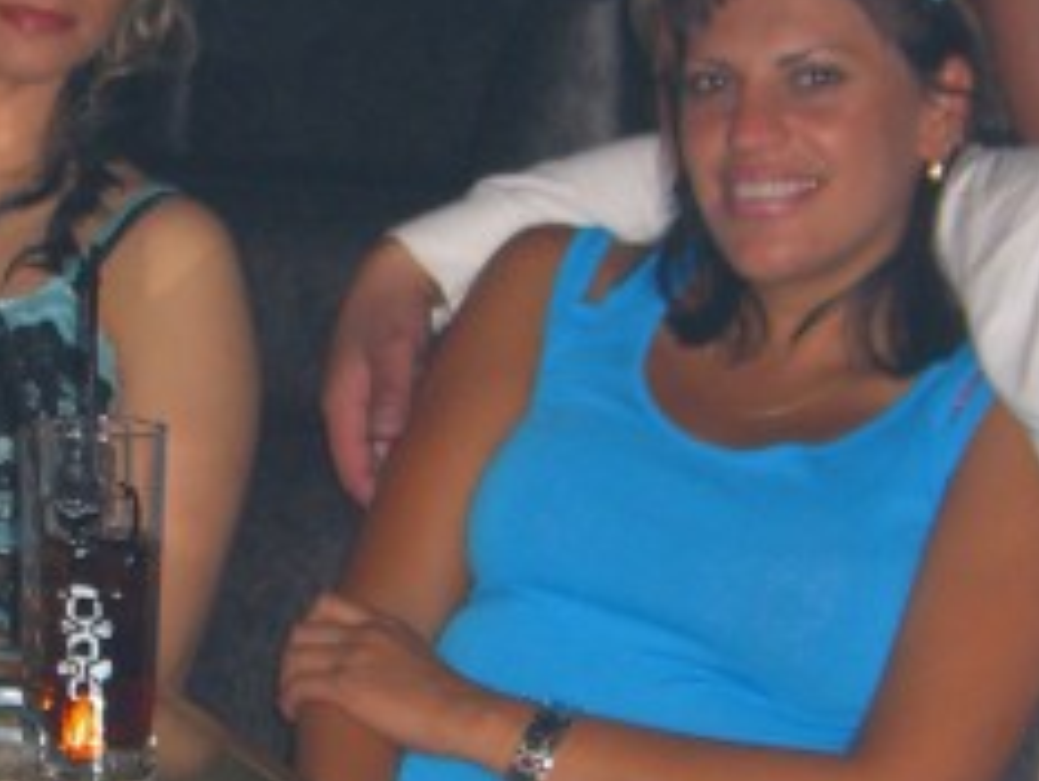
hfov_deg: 12.4
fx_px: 4745
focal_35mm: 158
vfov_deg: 9.4
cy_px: 567
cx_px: 125
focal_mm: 9.5
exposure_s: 1/60
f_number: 3.1
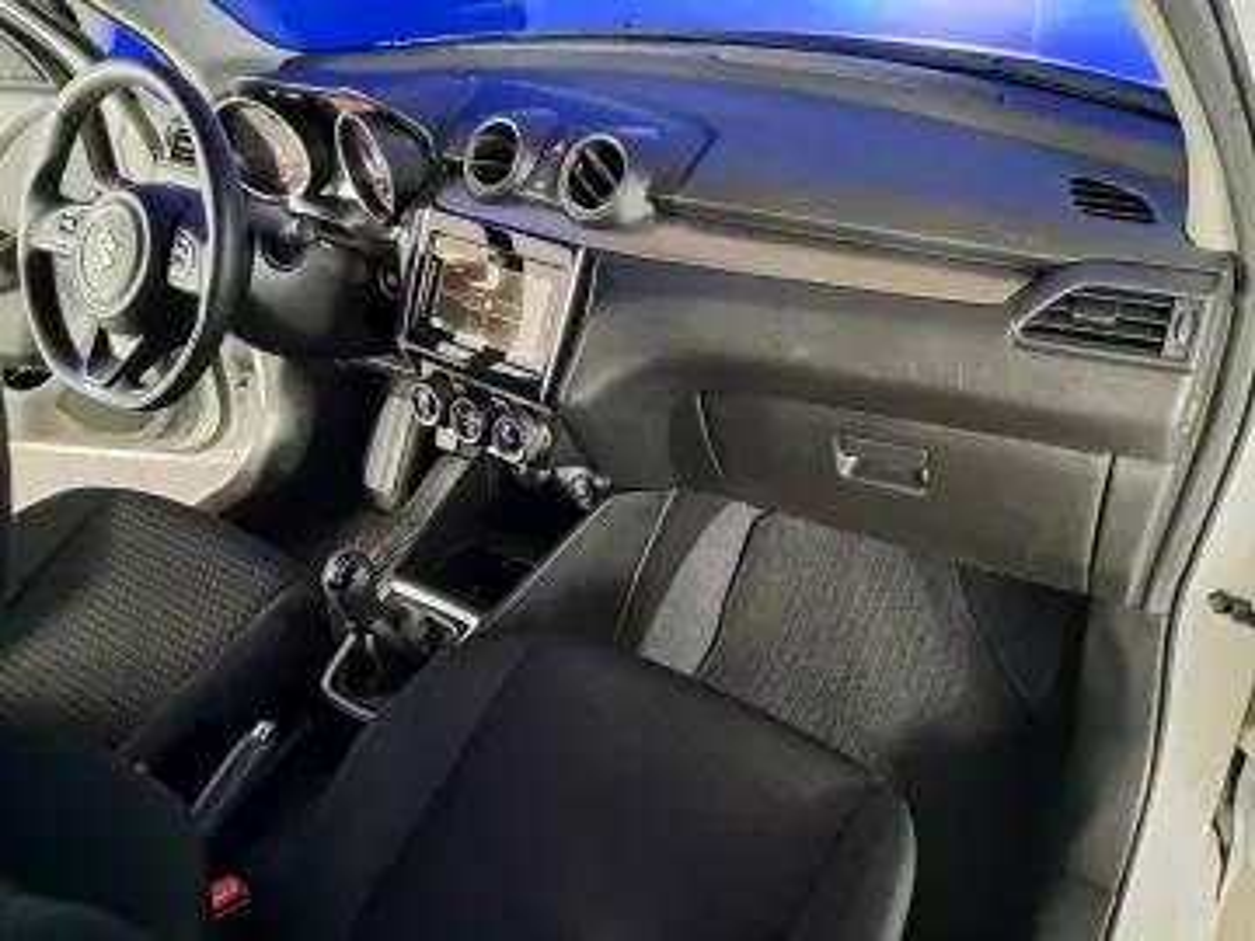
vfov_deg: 51.4
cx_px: 628
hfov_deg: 65.3
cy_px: 470
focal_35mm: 27
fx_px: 979
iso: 1600
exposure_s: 1/20
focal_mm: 4
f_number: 1.8
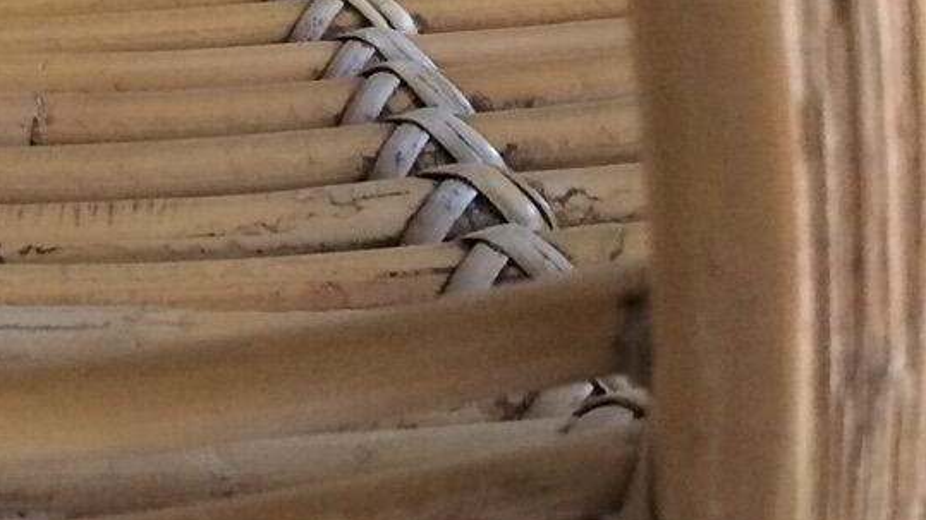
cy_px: 132
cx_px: 103
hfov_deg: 17.6
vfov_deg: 10.1
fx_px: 2946
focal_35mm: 120
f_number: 2.2
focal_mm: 4.15
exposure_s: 1/33
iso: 250
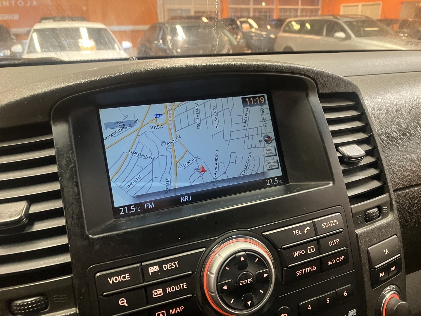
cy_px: 158
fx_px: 341
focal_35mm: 28
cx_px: 210
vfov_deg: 49.7
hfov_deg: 63.4
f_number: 1.8
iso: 320
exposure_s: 1/36
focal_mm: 3.99
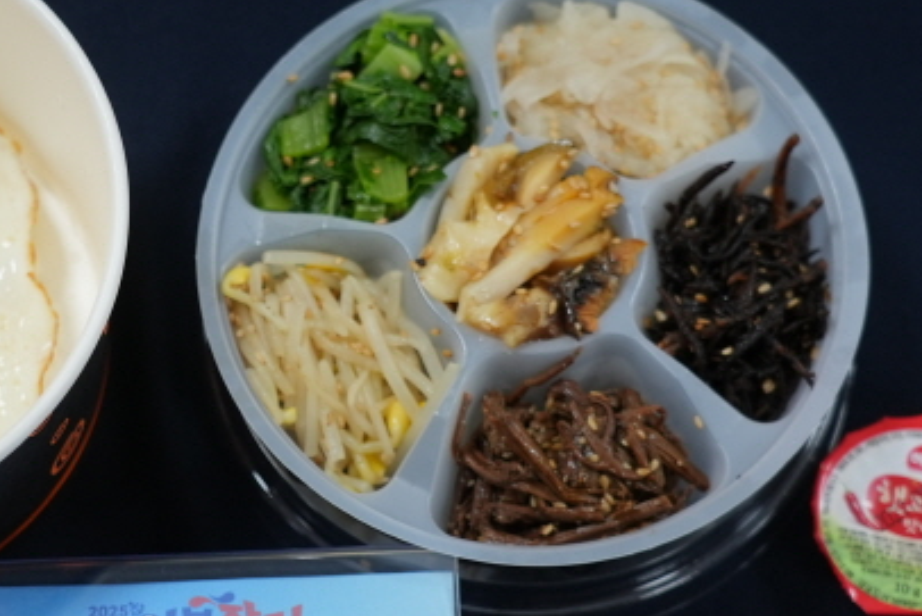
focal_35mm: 126
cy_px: 341
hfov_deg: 16.2
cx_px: 211
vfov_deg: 10.9
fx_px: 3228
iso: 500
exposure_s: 1/80
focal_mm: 64
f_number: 4
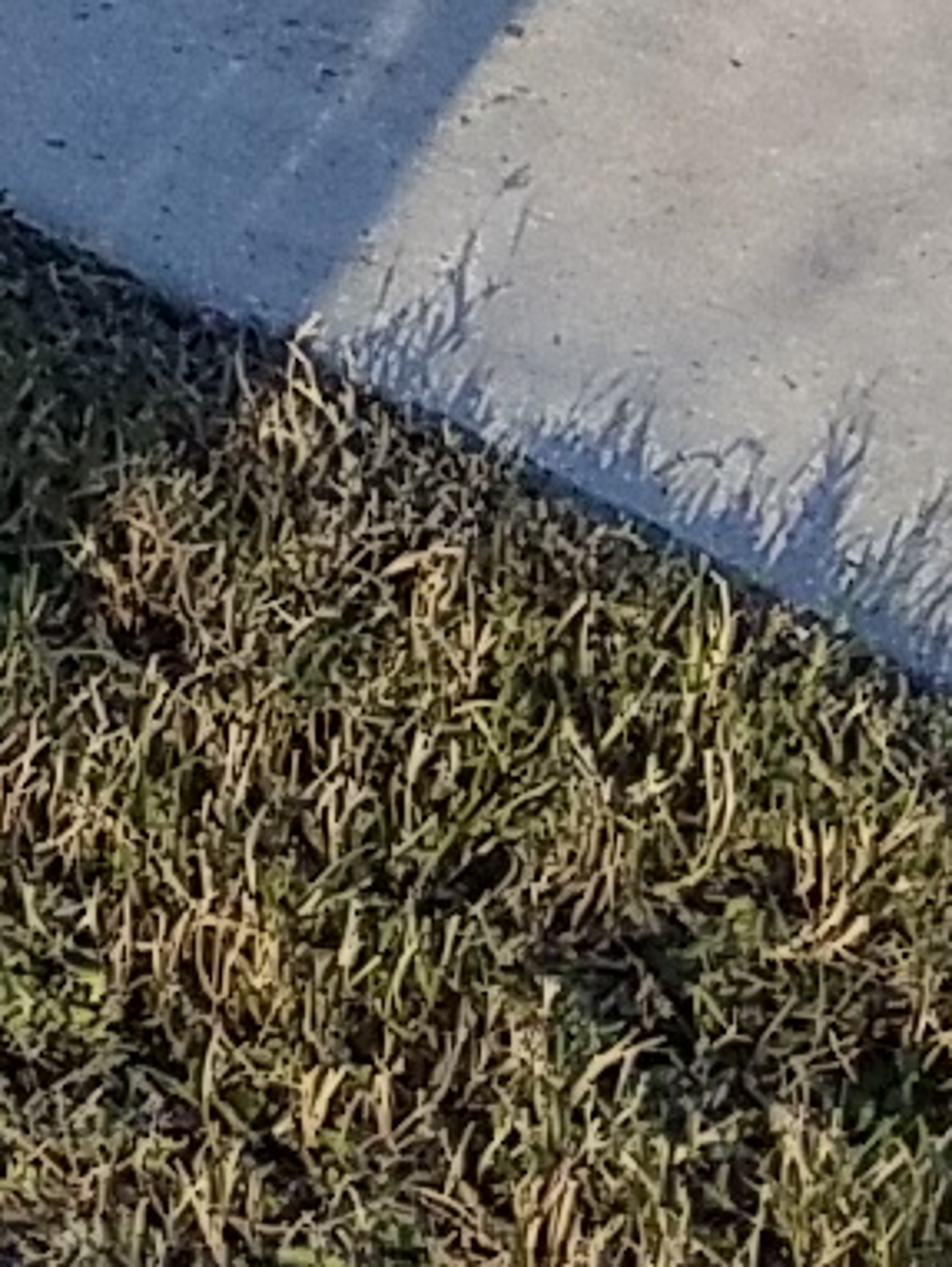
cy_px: -1970
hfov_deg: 6.7
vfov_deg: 8.9
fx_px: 7179
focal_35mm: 196
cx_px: -2193
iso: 40
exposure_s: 1/908
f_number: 1.7
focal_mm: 4.2
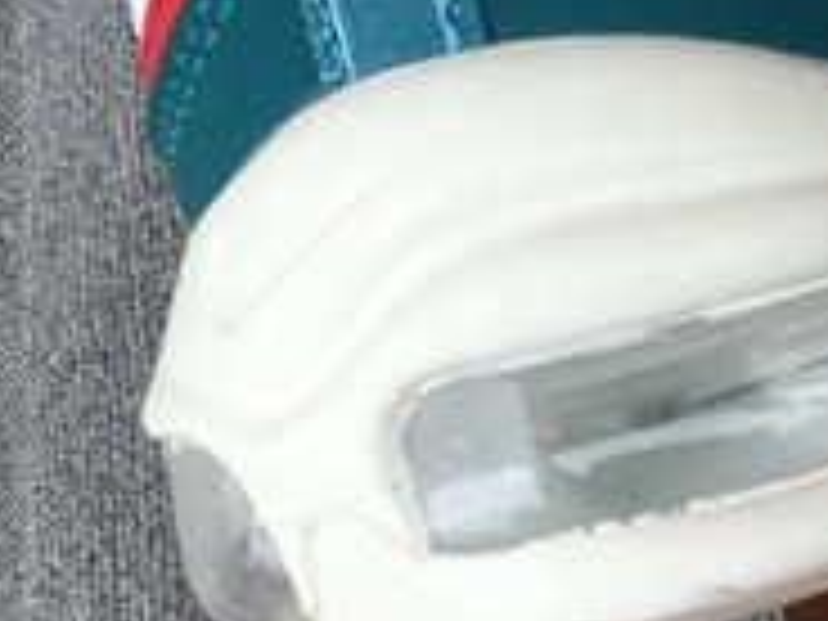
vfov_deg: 9.5
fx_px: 3636
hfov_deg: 13.0
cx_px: 616
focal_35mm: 152
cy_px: -295
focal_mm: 3.3
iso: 25
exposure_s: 1/388
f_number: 2.4
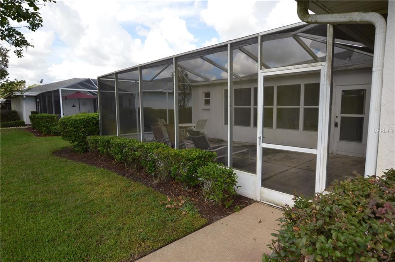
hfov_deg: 81.3
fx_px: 230
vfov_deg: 59.4
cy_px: 131
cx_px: 198
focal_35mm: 21
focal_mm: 14
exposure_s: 1/200
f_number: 6.3
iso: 100
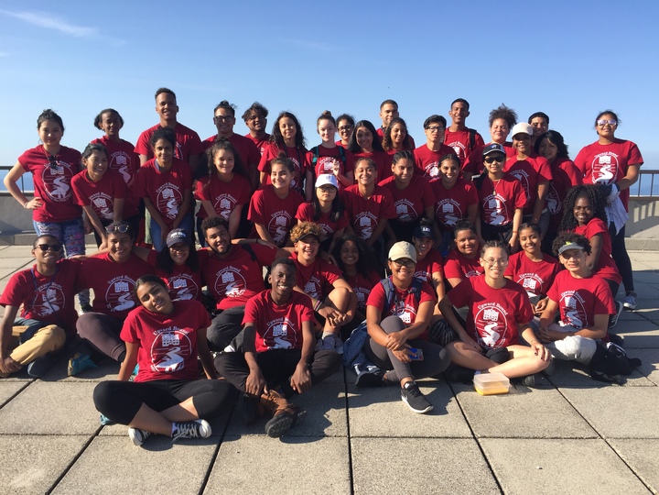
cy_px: 248
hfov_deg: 61.7
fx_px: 552
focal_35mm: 29
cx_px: 330
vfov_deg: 48.2
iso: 32
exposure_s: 1/1068
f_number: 2.2
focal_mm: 4.15
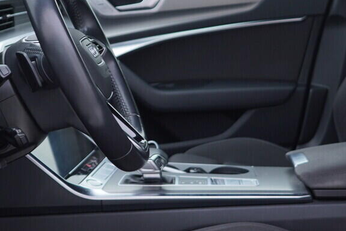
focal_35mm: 90
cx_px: 183
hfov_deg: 22.6
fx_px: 865
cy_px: 79
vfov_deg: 15.2
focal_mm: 24
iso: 125
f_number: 3.2
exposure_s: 1/50
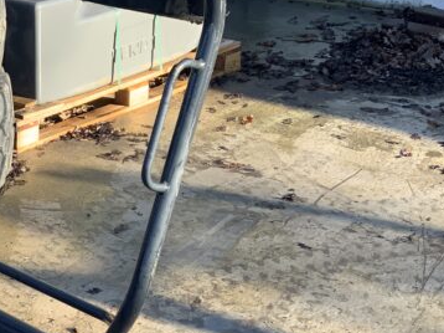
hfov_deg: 22.1
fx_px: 1064
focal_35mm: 83
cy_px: 221
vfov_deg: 17.7
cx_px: -64
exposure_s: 1/246
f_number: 1.8
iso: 16
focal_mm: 3
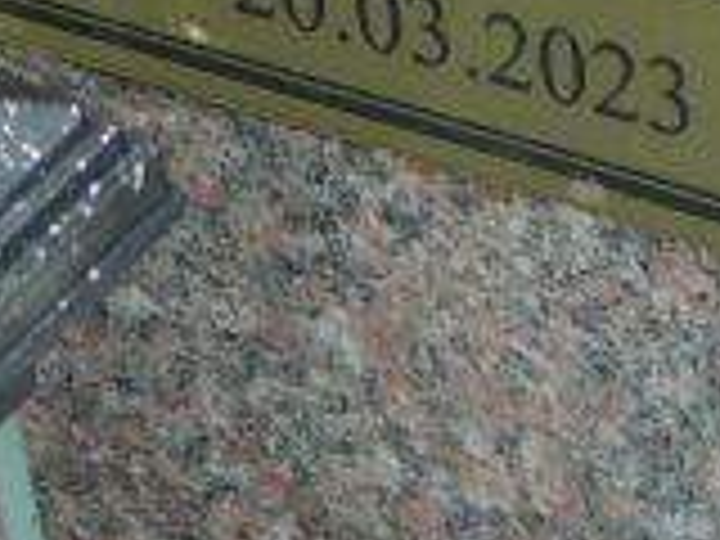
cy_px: -346
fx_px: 3910
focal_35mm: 188
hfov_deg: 10.5
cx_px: 171
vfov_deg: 7.7
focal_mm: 7
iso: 80
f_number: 3.3
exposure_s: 1/200
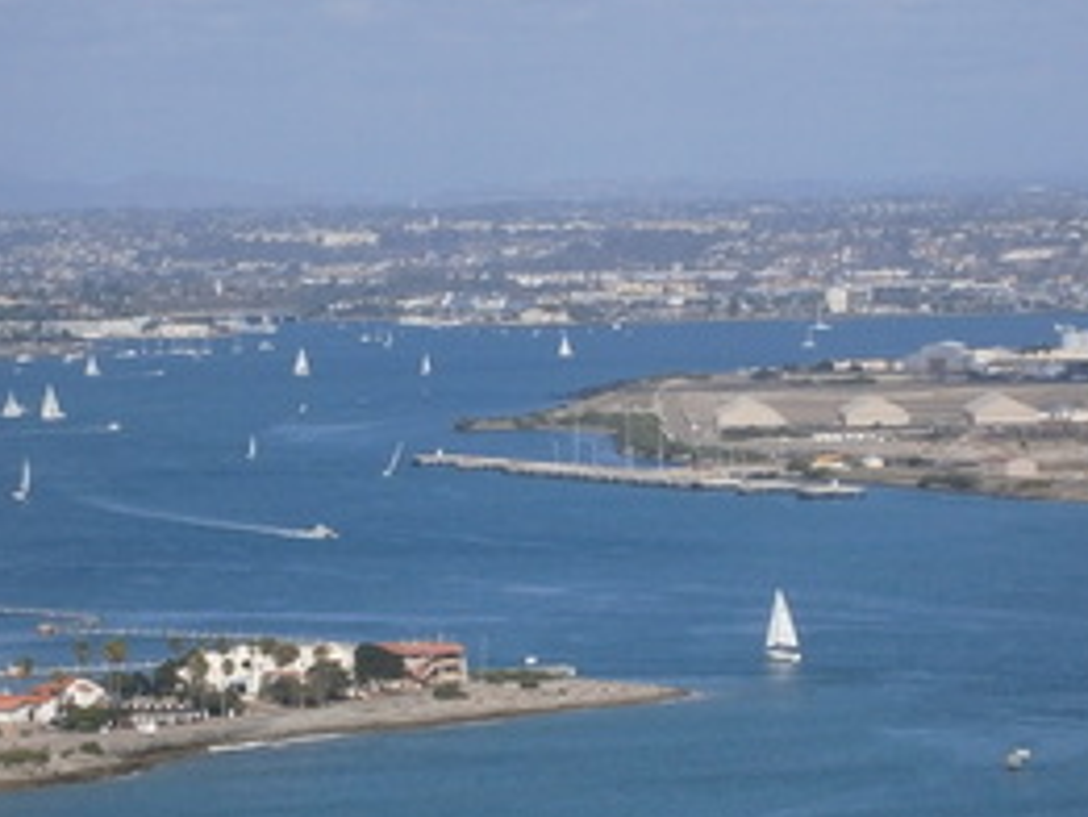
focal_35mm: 193
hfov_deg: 10.2
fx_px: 6069
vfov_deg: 7.7
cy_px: 615
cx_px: 625
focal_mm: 15.4
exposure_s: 1/1000
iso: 80
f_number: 4.9
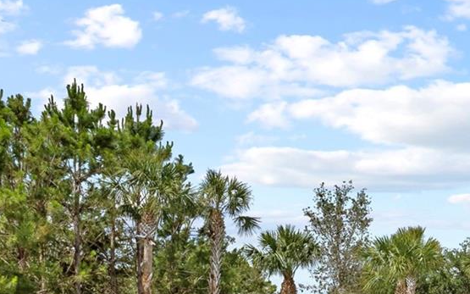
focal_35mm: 47
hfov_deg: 33.6
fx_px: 602
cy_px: 347
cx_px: 578
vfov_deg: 24.9
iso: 100
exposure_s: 1/160
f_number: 8
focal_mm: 16
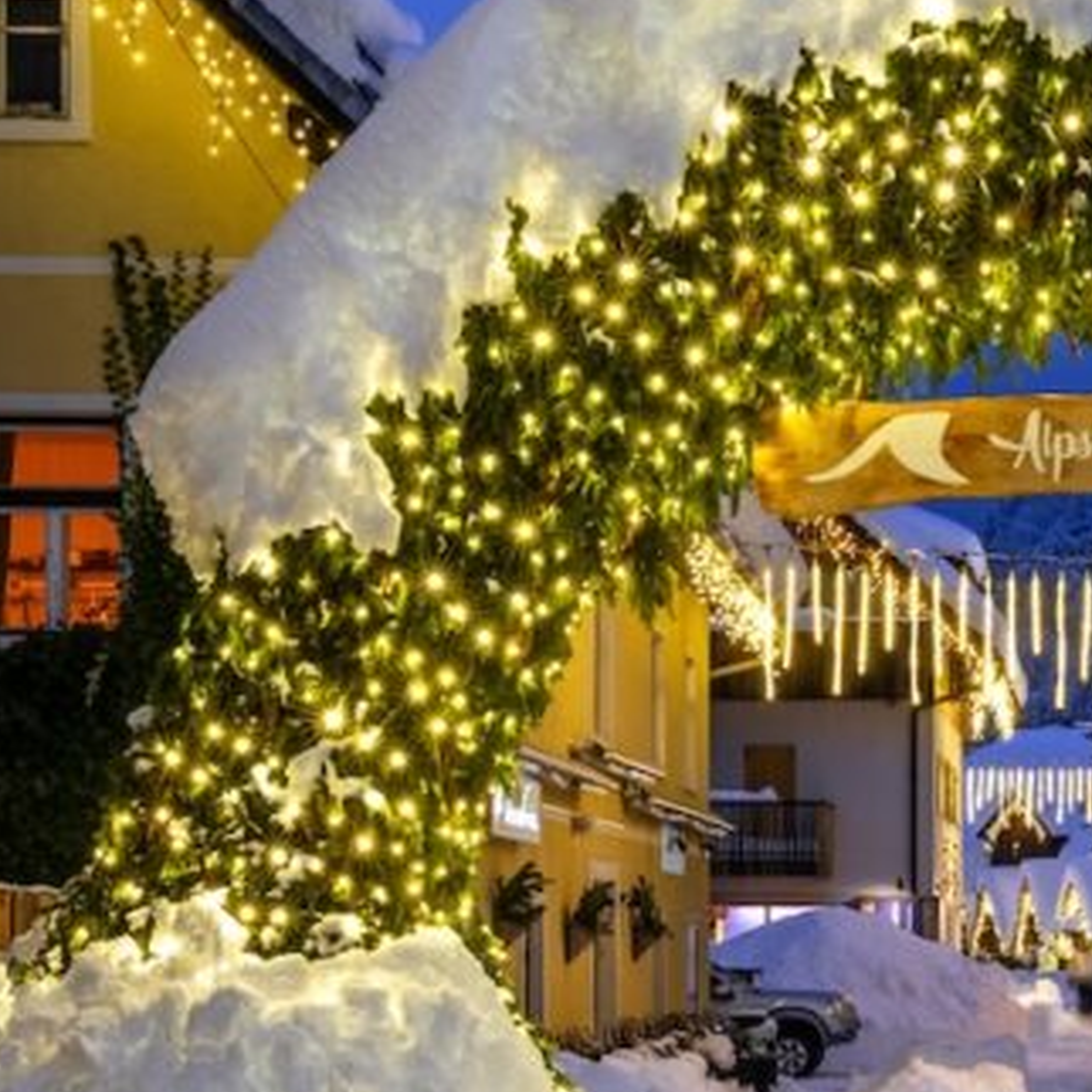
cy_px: 405
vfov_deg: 21.3
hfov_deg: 20.4
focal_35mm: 81
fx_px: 2891
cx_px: 1194
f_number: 18
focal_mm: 30
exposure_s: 8
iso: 100
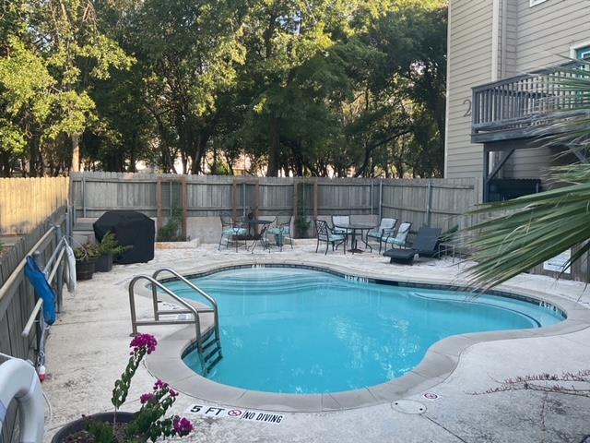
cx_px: 295
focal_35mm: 29
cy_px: 222
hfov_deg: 61.7
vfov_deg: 48.2
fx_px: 494
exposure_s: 1/122
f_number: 1.8
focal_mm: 3
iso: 16
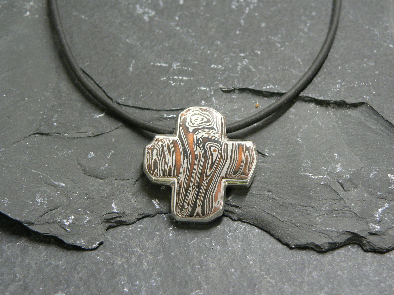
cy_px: 148
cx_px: 197
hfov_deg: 24.4
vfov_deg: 18.4
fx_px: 911
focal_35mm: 80
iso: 200
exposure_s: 1/20
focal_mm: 13.4
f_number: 3.2
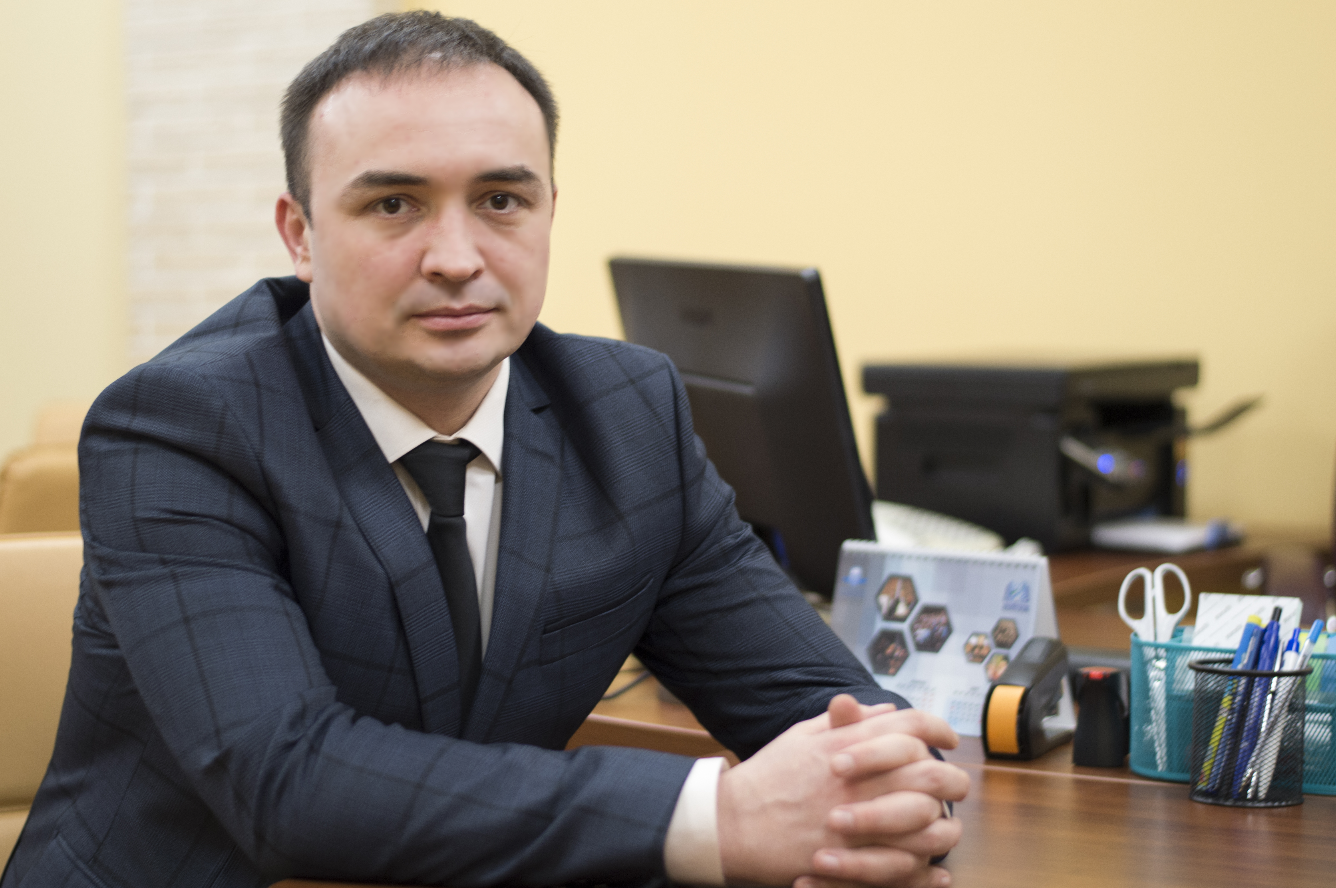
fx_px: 2781
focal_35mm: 75
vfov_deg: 18.1
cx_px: 668
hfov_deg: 27.0
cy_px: 444
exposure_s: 1/60
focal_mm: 50
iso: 400
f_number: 2
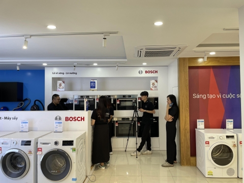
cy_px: 92
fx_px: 183
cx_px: 122
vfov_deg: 53.1
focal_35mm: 26
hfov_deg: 67.3
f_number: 1.6
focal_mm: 4.2
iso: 50
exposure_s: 1/100
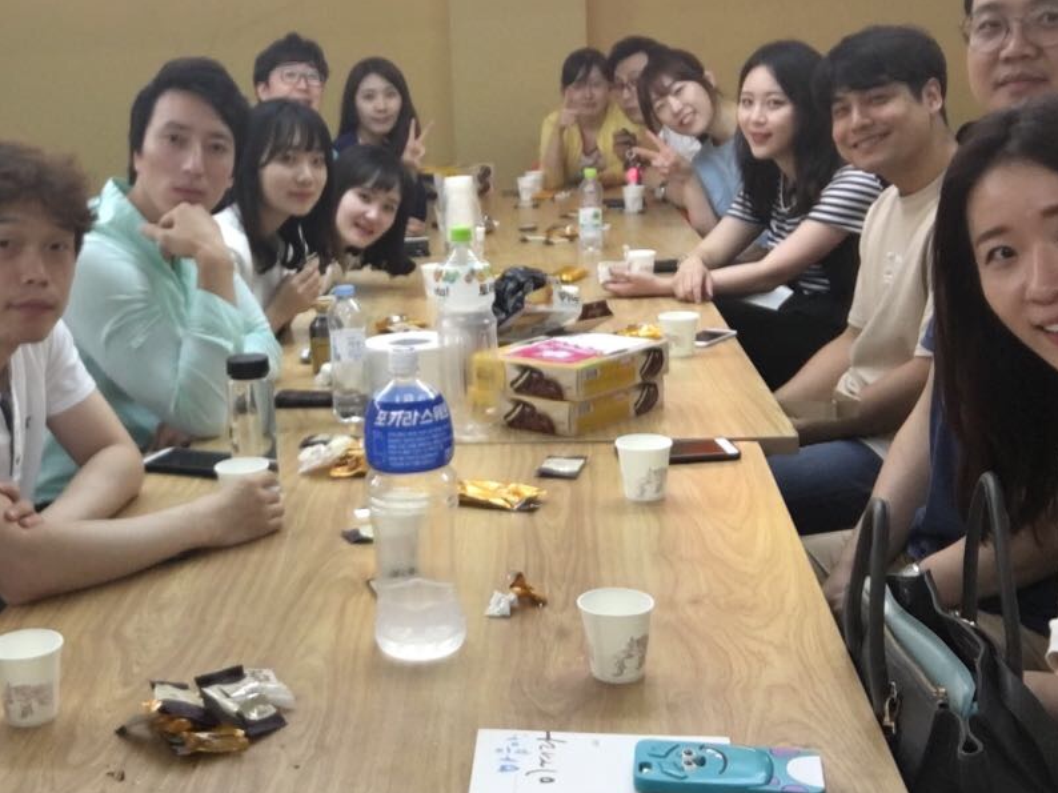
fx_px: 1528
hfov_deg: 37.5
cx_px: 297
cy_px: 295
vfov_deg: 29.0
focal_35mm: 50
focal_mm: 2.65
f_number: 2.2
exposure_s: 1/15
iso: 50
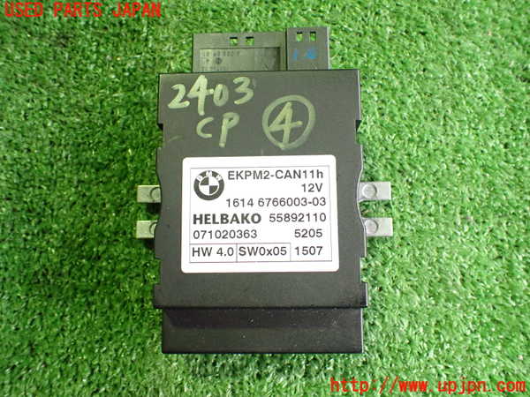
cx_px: 265
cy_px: 198
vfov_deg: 46.8
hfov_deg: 60.0
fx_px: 459
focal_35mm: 30
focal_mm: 5.4
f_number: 2.3
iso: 800
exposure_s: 1/60
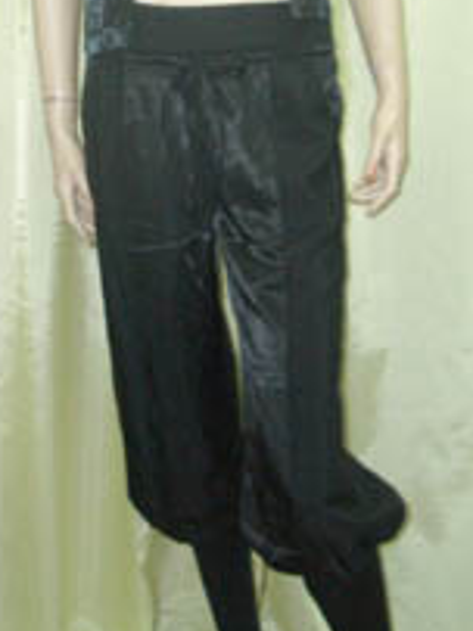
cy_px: 50
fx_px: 1258
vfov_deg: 27.1
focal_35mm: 69
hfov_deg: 21.3
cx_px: 221
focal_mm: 5.8
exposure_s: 1/40
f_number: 2.6
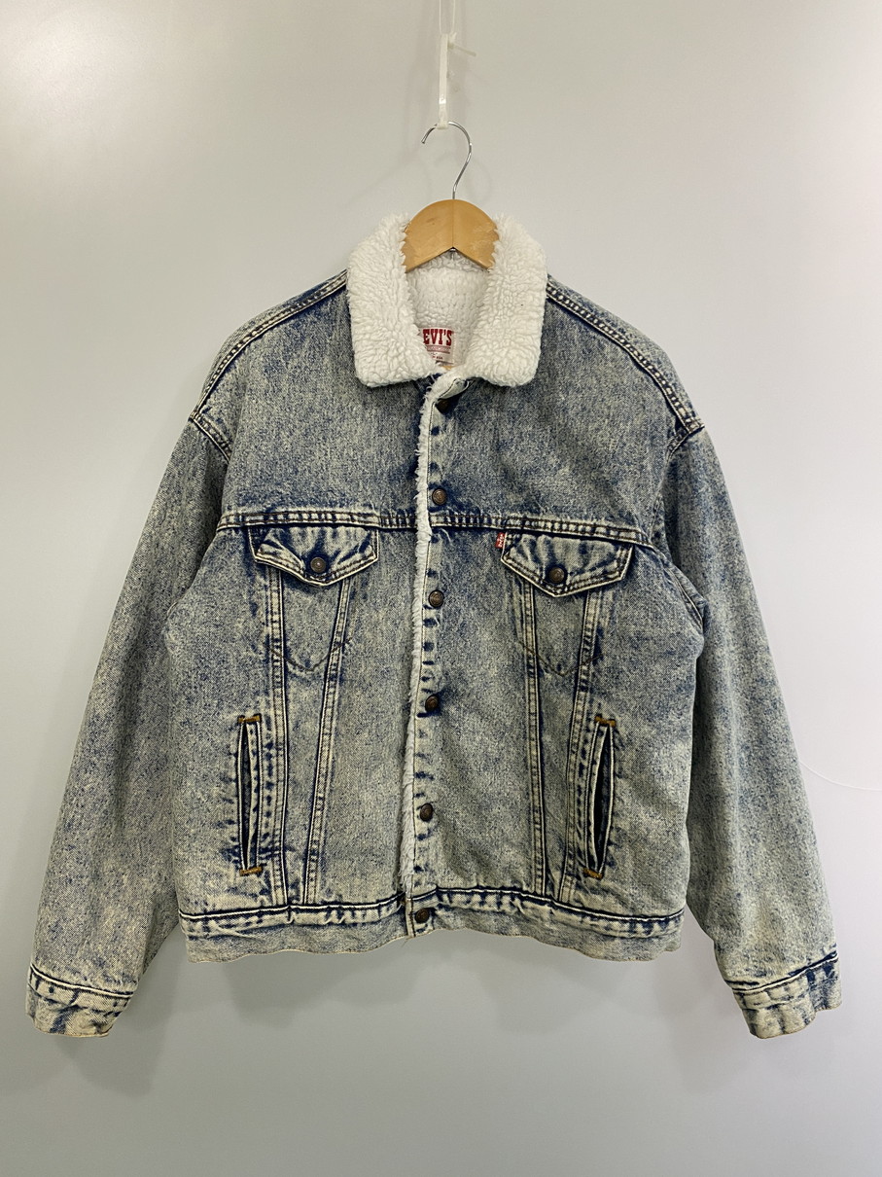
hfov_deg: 53.0
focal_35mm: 26
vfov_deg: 67.3
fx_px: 884
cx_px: 441
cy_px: 588
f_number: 1.8
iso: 100
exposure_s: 1/50
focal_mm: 4.25
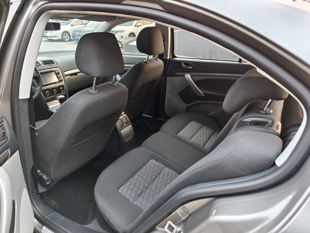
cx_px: 155
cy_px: 116
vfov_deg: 58.9
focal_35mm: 23
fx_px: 206
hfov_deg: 73.9
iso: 187
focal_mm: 5.6
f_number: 1.57
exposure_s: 1/100
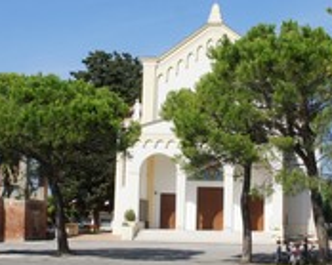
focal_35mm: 67
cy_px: 90
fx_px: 658
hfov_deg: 28.2
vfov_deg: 22.7
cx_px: 212
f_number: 11
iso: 200
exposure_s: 1/250
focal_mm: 18
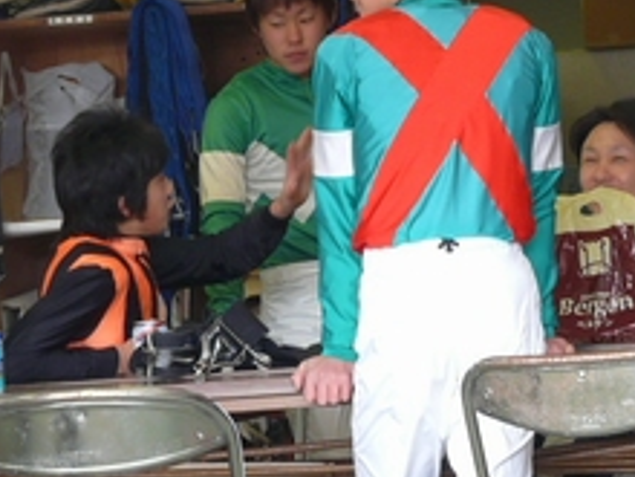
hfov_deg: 8.8
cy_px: 90
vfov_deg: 6.6
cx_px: 548
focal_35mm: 225
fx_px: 4127
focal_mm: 13.3
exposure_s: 1/40
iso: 100
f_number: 3.2
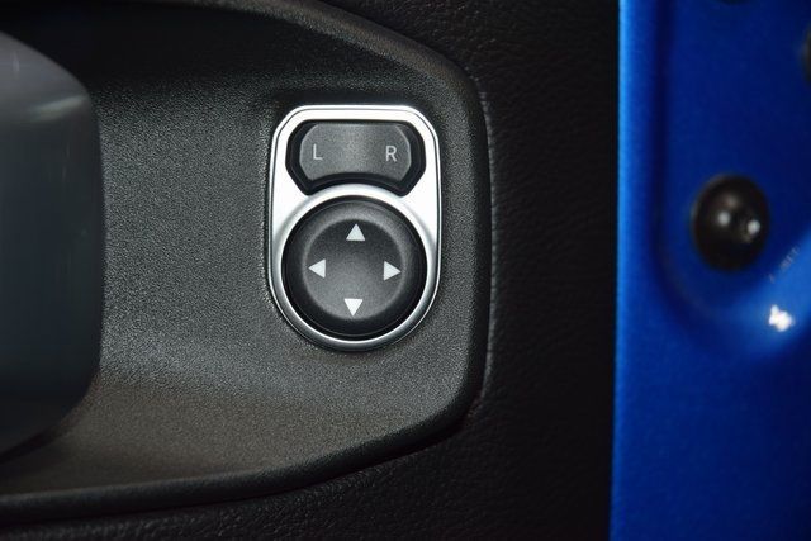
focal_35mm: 105
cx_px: 406
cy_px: 270
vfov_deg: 13.0
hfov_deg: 19.5
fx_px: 2366
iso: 450
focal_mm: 70
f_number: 4.5
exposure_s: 1/60
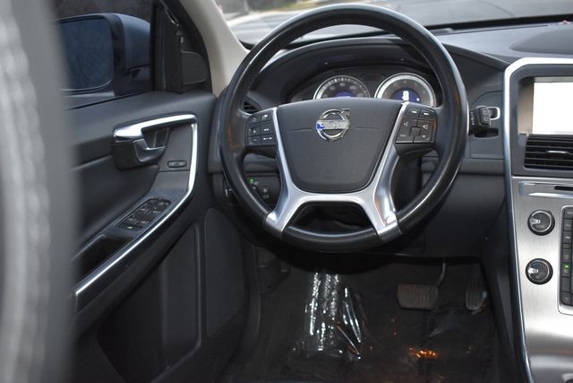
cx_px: 286
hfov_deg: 51.3
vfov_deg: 35.5
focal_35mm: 38
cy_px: 192
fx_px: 597
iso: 1600
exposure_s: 1/60
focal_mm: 25
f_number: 4
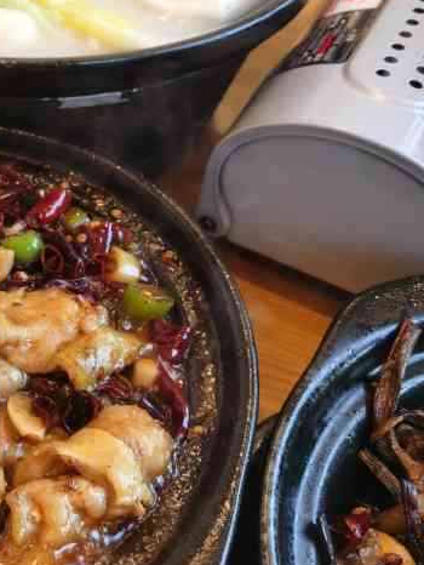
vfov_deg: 35.3
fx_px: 881
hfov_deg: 25.8
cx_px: 5
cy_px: 207
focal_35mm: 54
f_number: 1.6
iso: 200
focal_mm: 5.56
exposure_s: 1/100
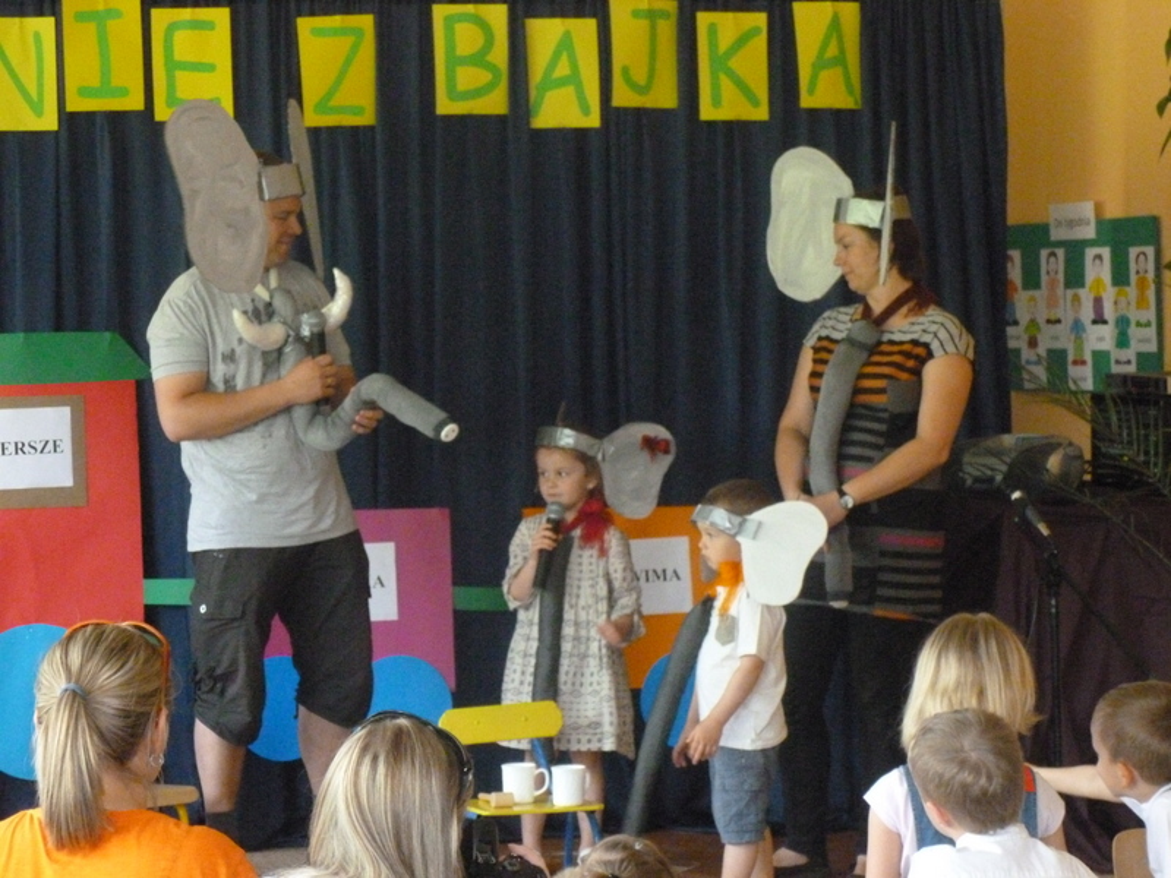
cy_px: 439
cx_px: 586
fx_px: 3484
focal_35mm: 103
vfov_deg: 14.4
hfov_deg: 19.1
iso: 1000
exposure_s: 1/60
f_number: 4.8
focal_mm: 18.3
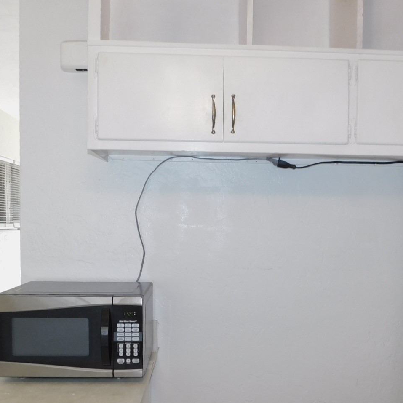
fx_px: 448
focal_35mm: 34
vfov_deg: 48.1
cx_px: 214
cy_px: 243
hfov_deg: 48.4
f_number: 3
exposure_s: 1/30
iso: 180
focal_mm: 4
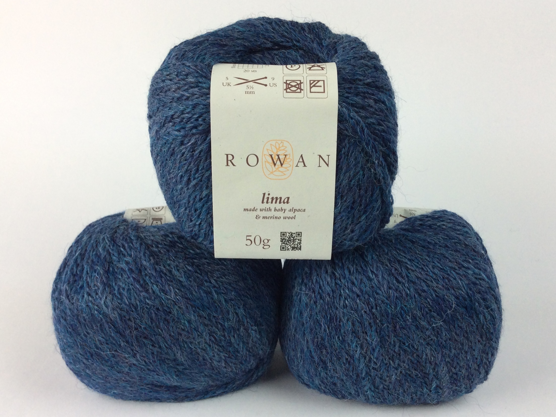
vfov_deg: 44.2
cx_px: 278
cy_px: 208
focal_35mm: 32
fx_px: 514
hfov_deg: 56.8
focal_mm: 3.3
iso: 50
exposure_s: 1/120
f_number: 2.4
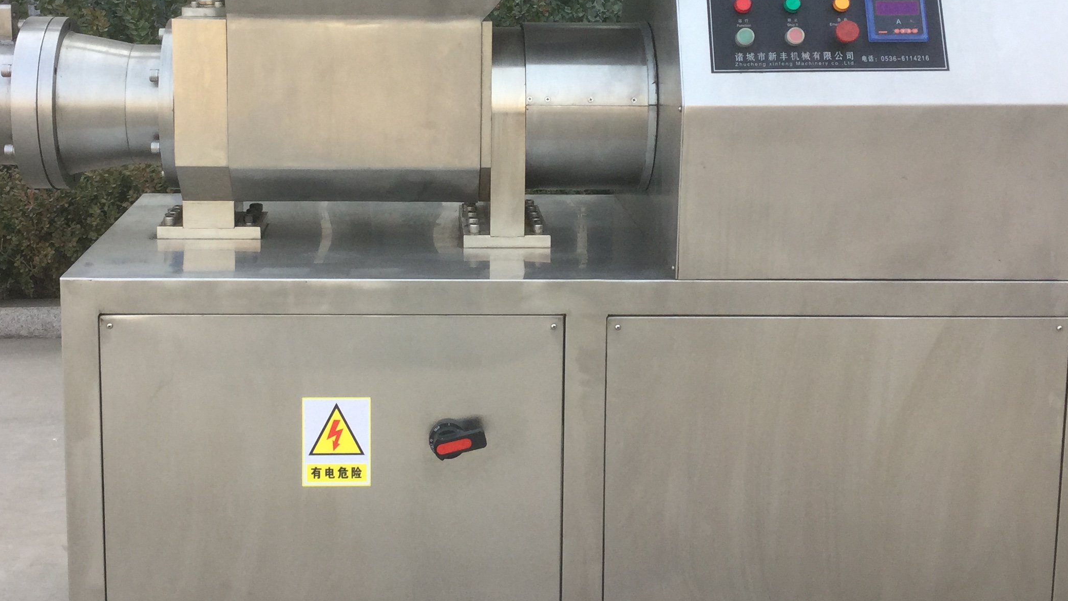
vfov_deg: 22.5
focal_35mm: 53
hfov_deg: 39.1
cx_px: 450
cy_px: 182
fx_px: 1501
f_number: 2.4
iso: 25
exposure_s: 1/286
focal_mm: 3.3
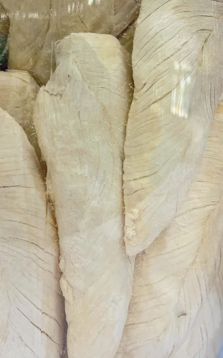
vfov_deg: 42.3
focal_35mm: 47
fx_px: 457
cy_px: 130
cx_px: 22
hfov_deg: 26.5
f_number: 1.6
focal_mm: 5.1
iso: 40
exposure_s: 1/100
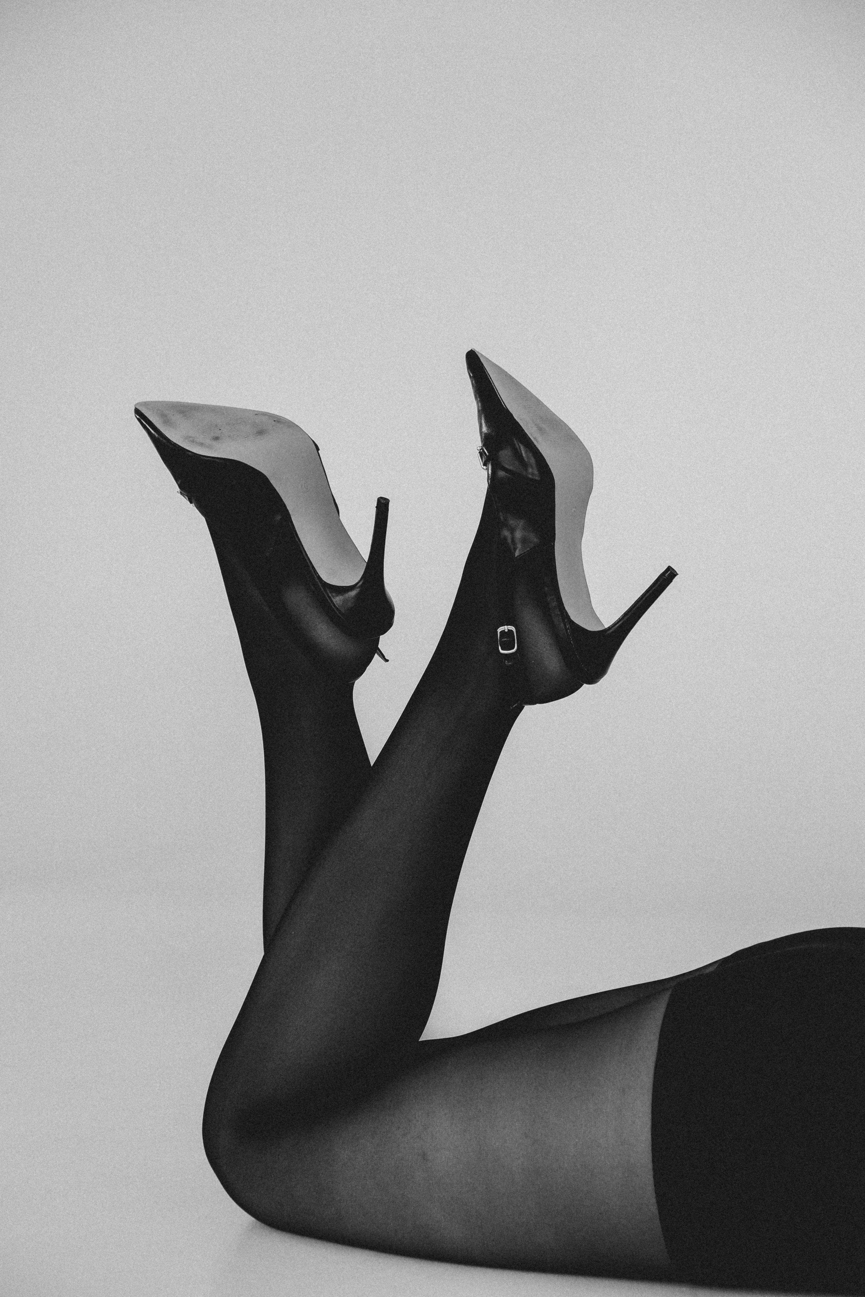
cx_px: 432
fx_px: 2270
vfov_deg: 31.9
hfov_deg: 21.6
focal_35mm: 63
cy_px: 648
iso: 400
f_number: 4
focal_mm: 42.5
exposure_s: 1/100
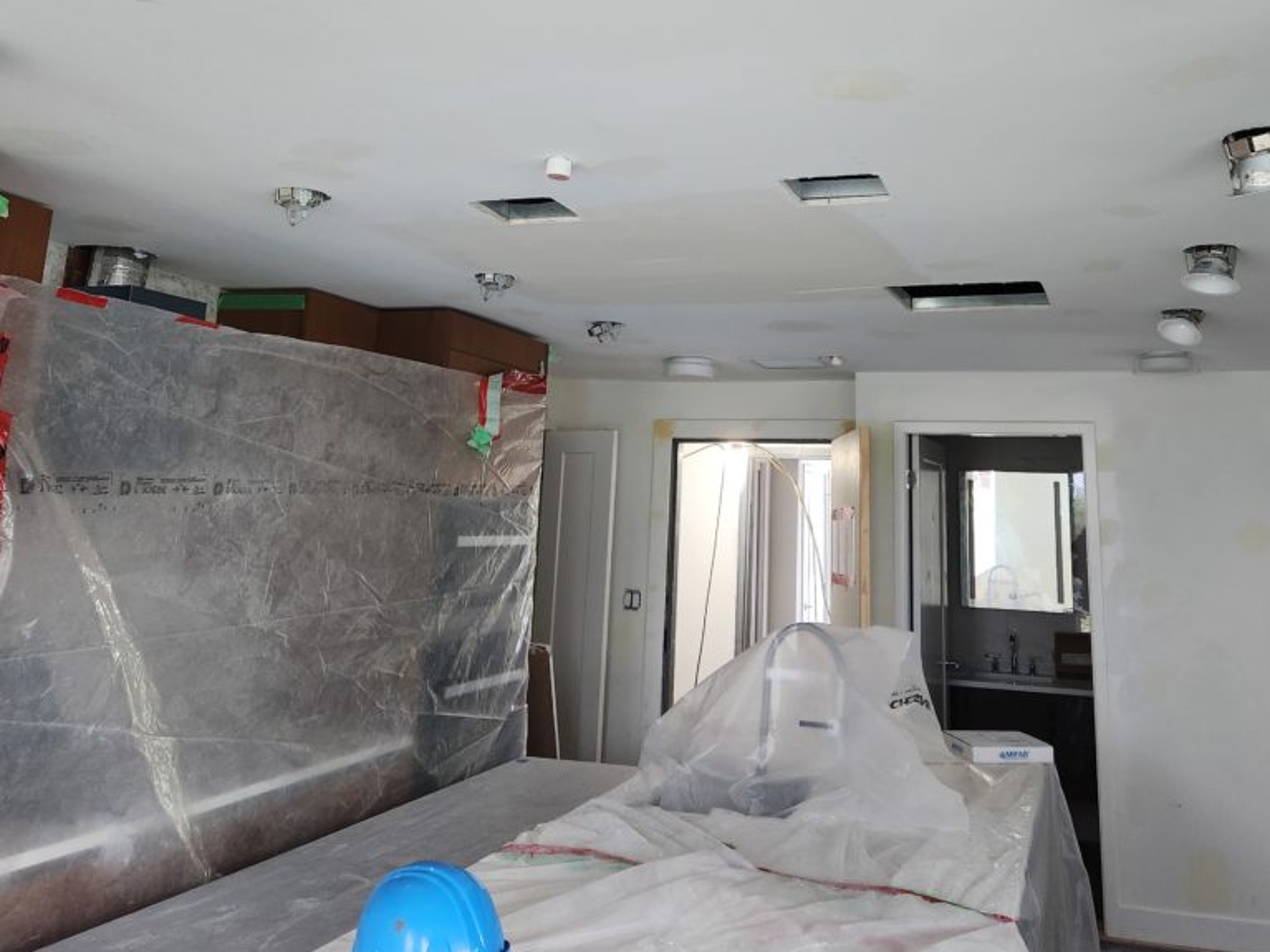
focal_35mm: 32
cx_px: 724
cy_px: 293
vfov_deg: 43.3
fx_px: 1174
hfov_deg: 56.6
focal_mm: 5.4
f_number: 1.8
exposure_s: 1/120
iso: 400
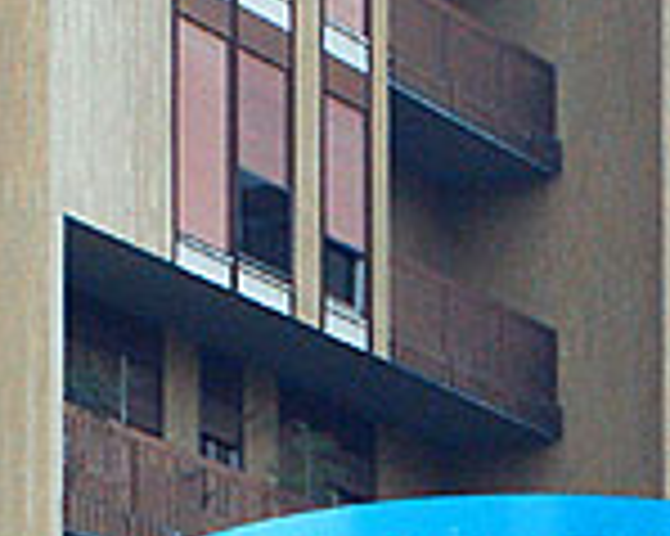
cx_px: 639
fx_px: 6722
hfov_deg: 5.7
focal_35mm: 339
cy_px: 1275
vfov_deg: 4.5
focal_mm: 35
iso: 800
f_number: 6.3
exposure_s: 1/200
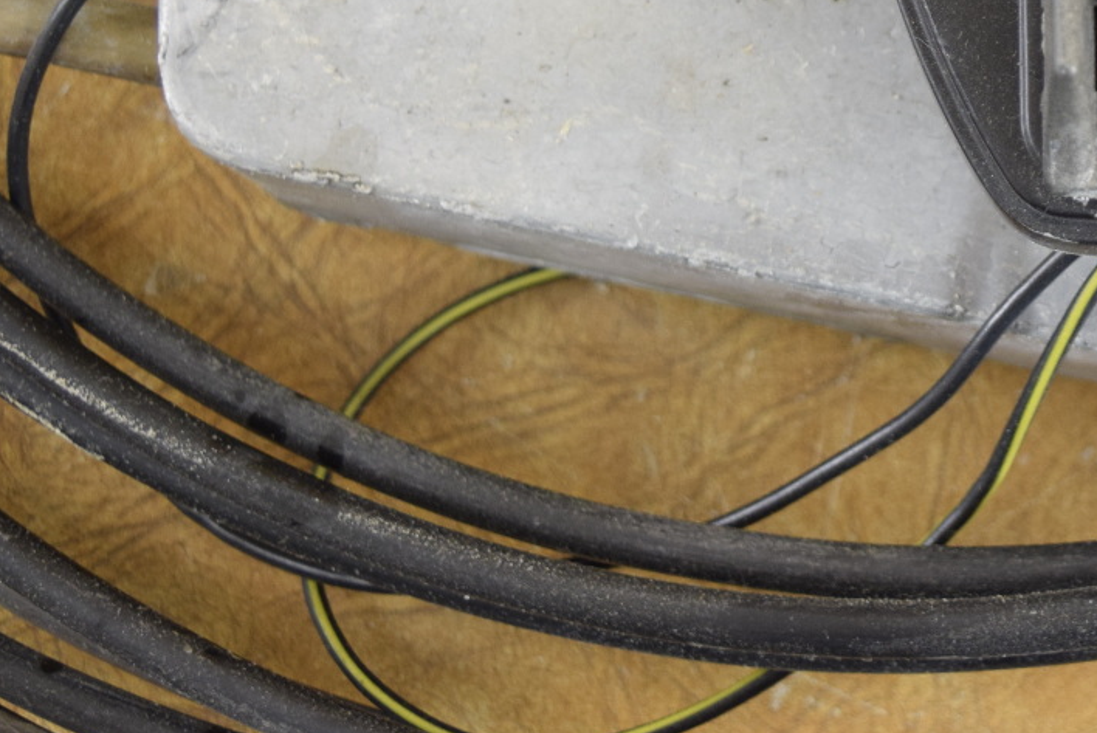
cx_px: 1188
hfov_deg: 18.7
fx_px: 3205
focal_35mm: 105
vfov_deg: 12.8
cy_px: -83
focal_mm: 31
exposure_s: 1/125
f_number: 5.6
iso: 800
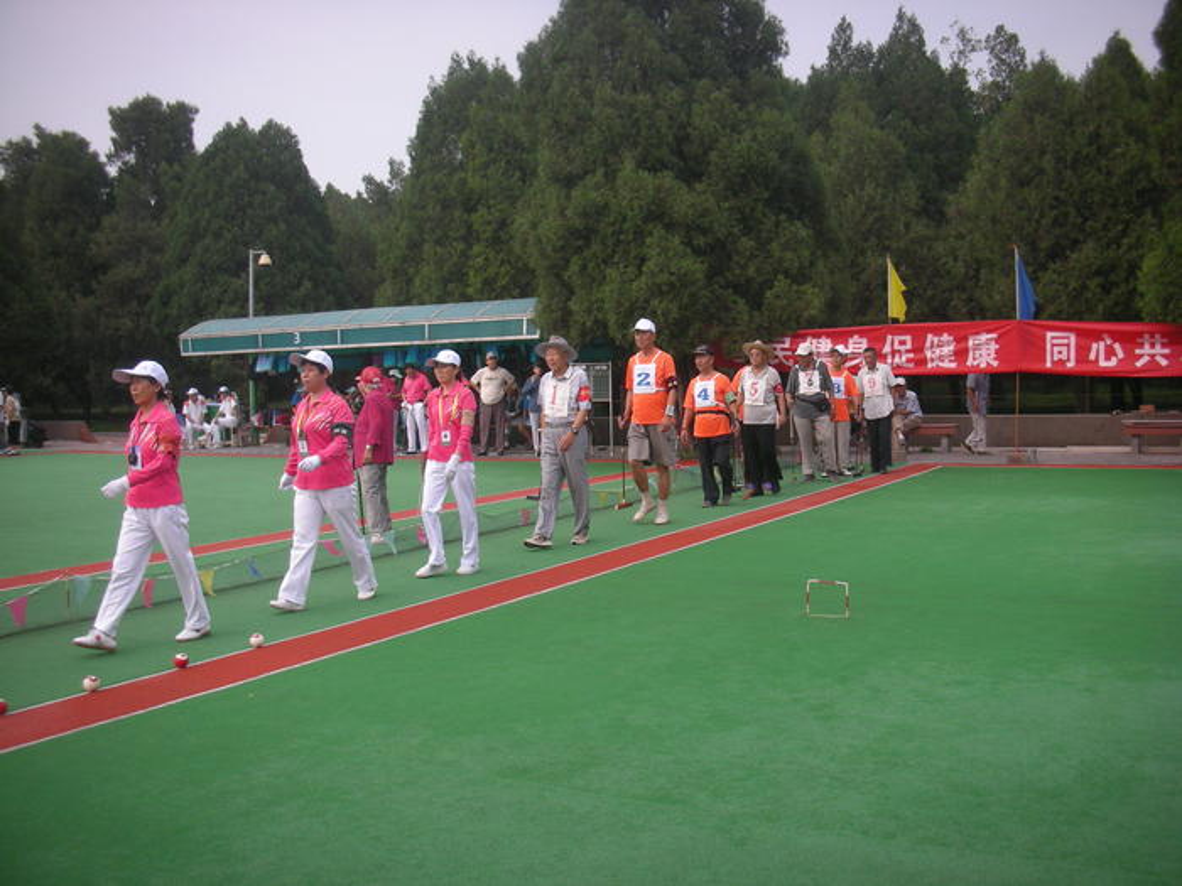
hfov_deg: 52.6
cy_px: 443
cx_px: 591
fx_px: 1195
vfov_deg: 40.7
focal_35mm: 35
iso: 50
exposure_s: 1/340
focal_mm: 5.8
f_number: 2.8
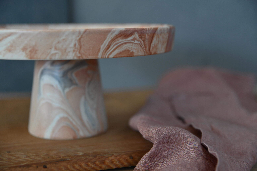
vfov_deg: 21.9
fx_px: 443
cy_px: 86
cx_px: 128
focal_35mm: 62
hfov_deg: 32.4
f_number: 2.8
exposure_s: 1/160
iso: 320
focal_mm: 62
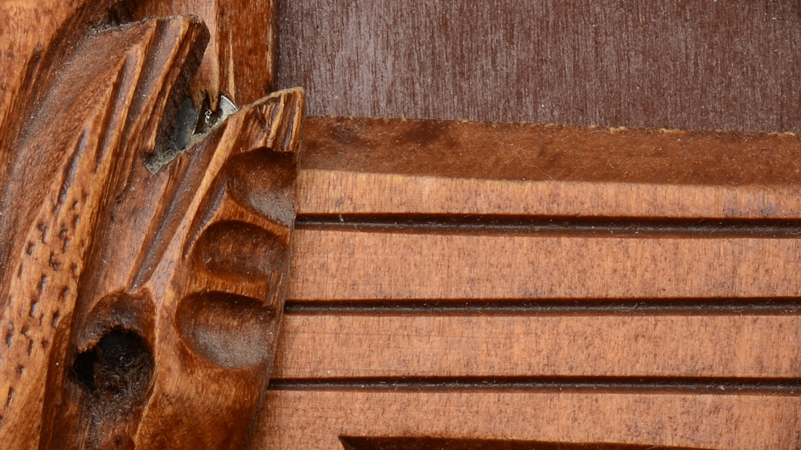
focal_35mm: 198
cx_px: 231
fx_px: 4206
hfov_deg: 10.9
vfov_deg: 6.1
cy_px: 200
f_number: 20
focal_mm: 46
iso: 100
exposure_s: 1/160
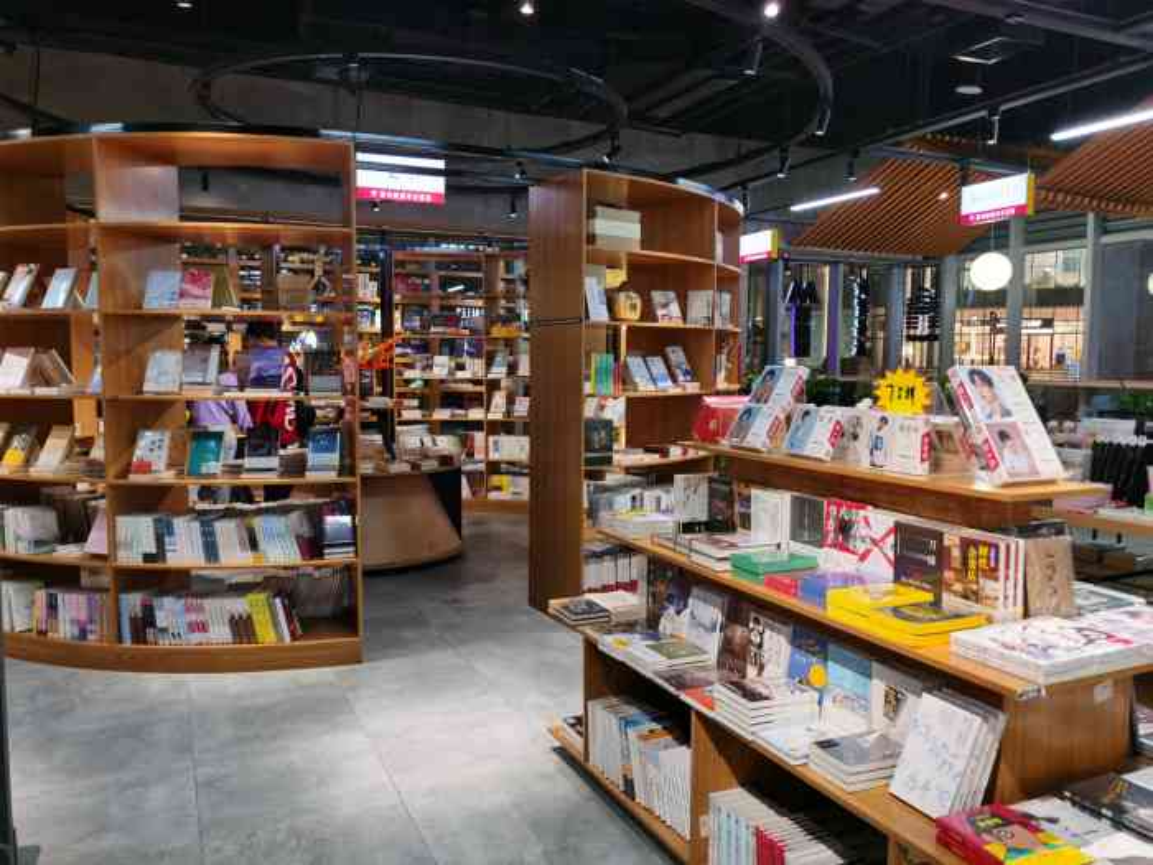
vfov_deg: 51.4
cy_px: 432
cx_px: 576
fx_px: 899
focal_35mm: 27
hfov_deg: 65.3
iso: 125
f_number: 1.6
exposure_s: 1/100
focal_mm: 5.56
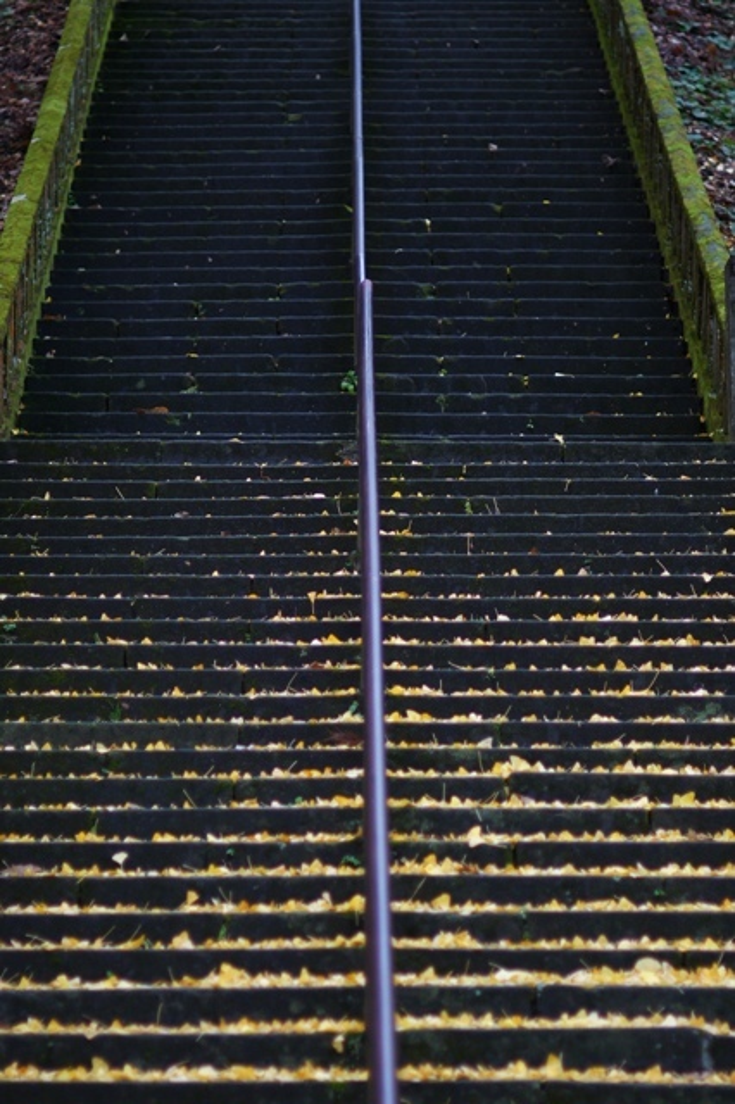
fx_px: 3909
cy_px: 552
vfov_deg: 16.1
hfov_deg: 10.7
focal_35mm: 128
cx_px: 368
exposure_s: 1/160
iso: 250
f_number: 1.4
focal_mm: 85
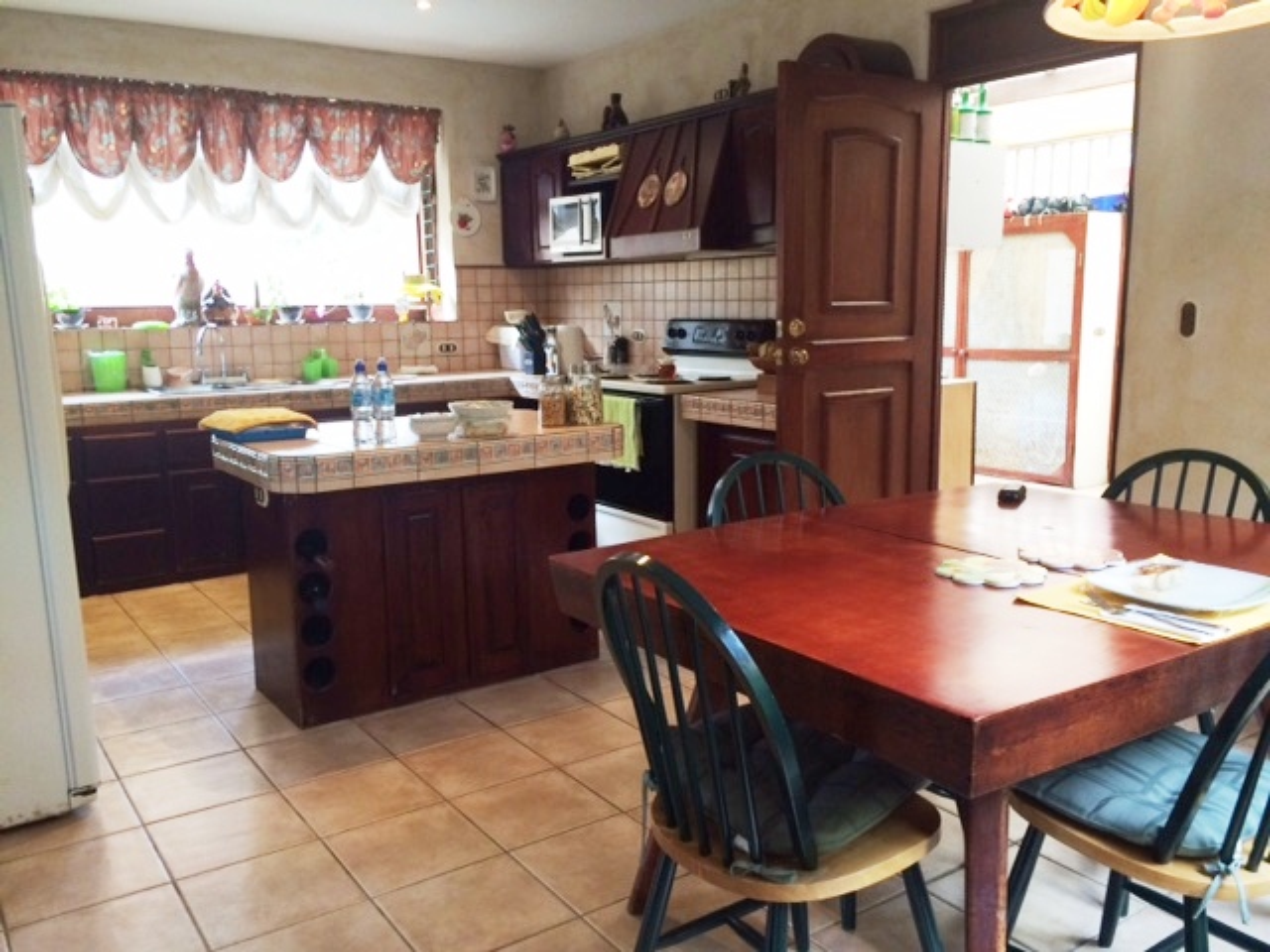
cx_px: 635
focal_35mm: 29
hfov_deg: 61.7
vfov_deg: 48.2
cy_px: 476
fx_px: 1064
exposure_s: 1/30
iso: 125
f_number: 2.2
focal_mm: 4.15
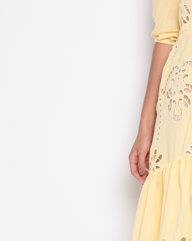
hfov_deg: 9.2
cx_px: 223
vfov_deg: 11.6
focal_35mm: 167
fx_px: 1186
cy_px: 123
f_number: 4.5
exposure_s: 1/125
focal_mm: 55
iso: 200
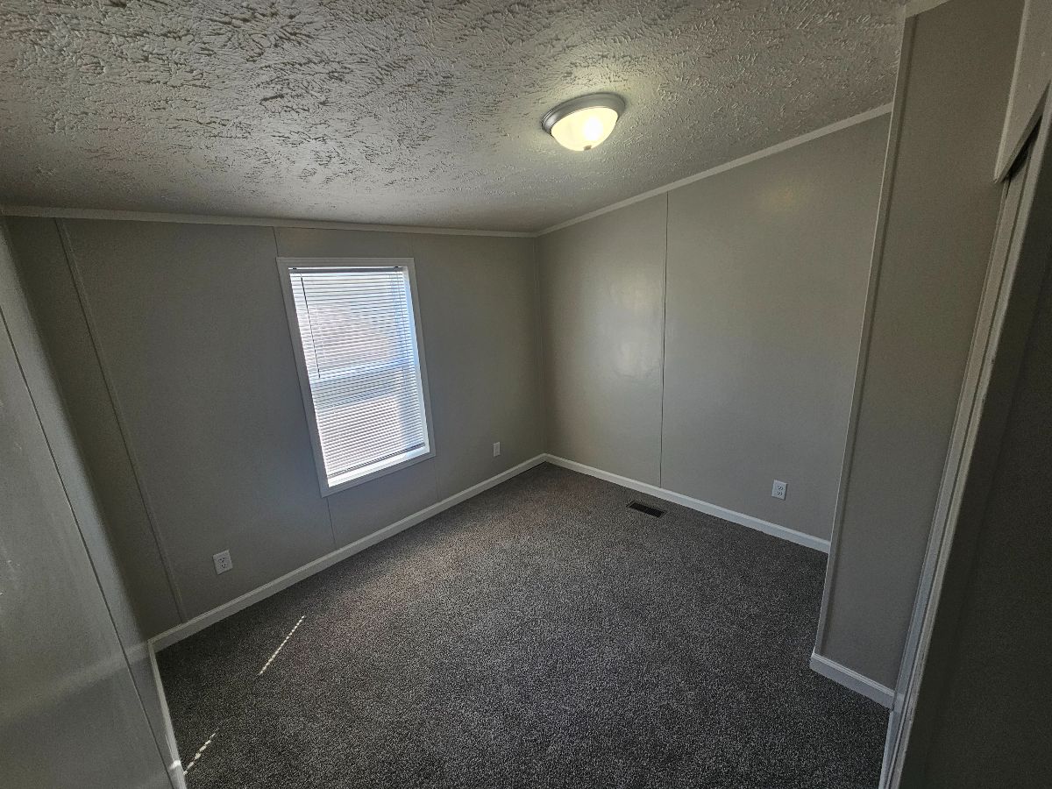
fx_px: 395
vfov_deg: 89.9
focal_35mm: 13
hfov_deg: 106.2
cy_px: 394
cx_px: 526
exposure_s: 1/120
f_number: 2.2
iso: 80
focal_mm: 2.2
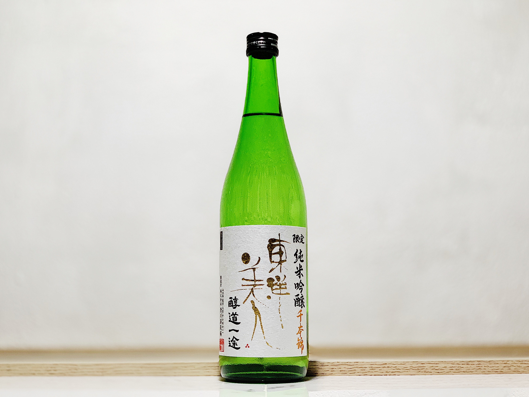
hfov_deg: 36.8
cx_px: 264
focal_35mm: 52
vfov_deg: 28.0
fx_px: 795
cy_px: 198
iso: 80
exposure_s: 1/122
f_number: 2.4
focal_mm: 6
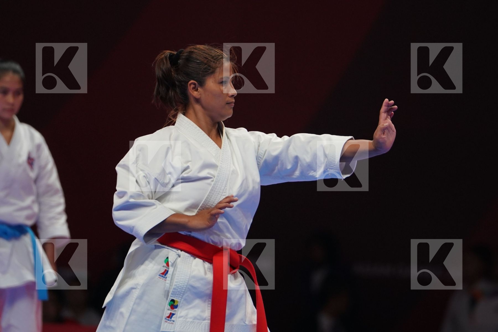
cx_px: 249
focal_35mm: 420
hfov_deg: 4.9
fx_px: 5810
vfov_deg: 3.3
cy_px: 166
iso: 1250
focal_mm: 280
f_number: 4
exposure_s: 1/500
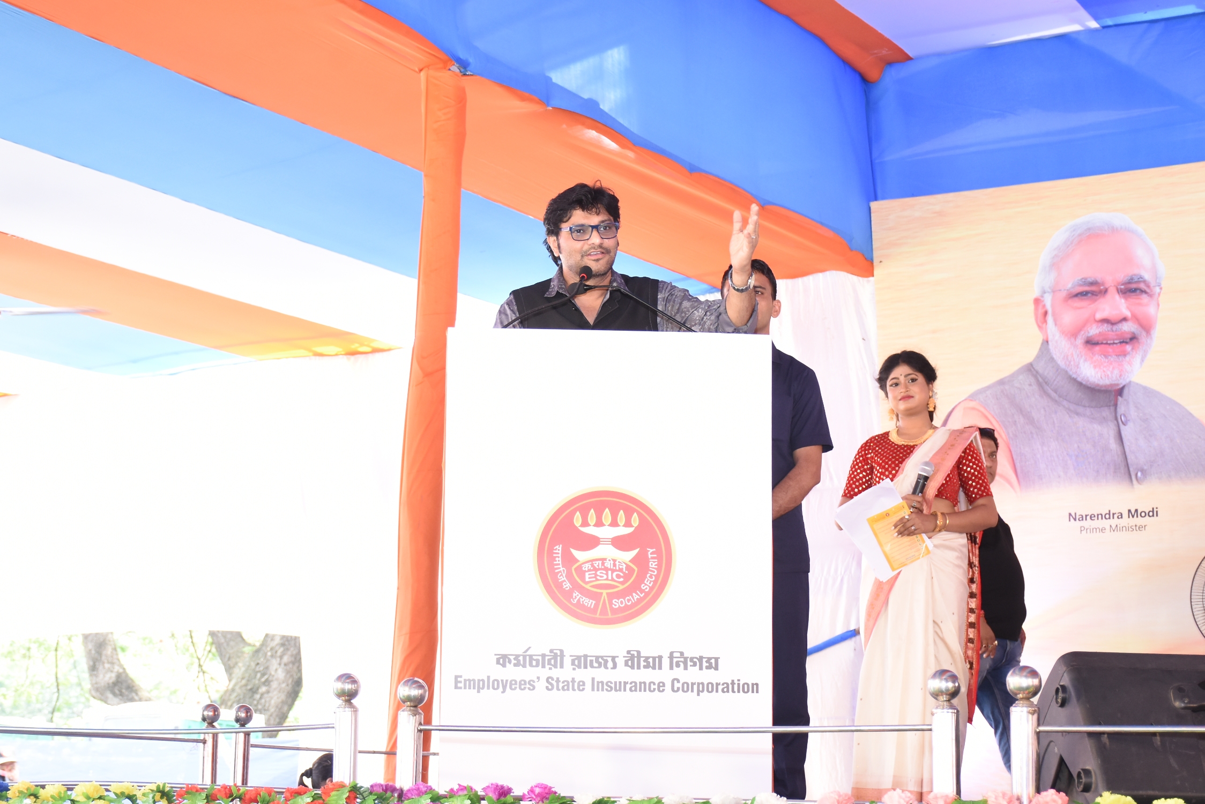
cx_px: 602
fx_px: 2109
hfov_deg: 31.9
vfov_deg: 21.6
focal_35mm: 63
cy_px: 402
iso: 1000
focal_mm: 42
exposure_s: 1/125
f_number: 5
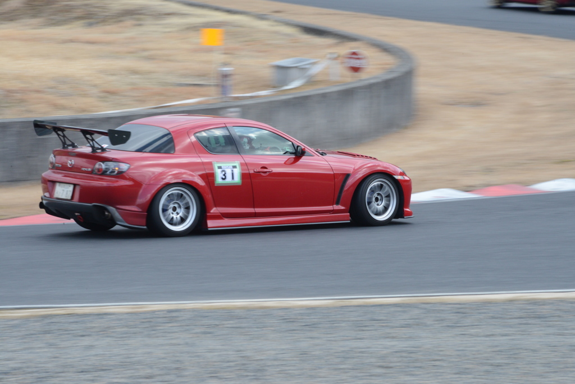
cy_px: 192
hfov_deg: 9.8
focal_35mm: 210
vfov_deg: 6.5
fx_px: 3354
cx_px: 288
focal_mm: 210
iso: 1250
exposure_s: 1/125
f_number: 29
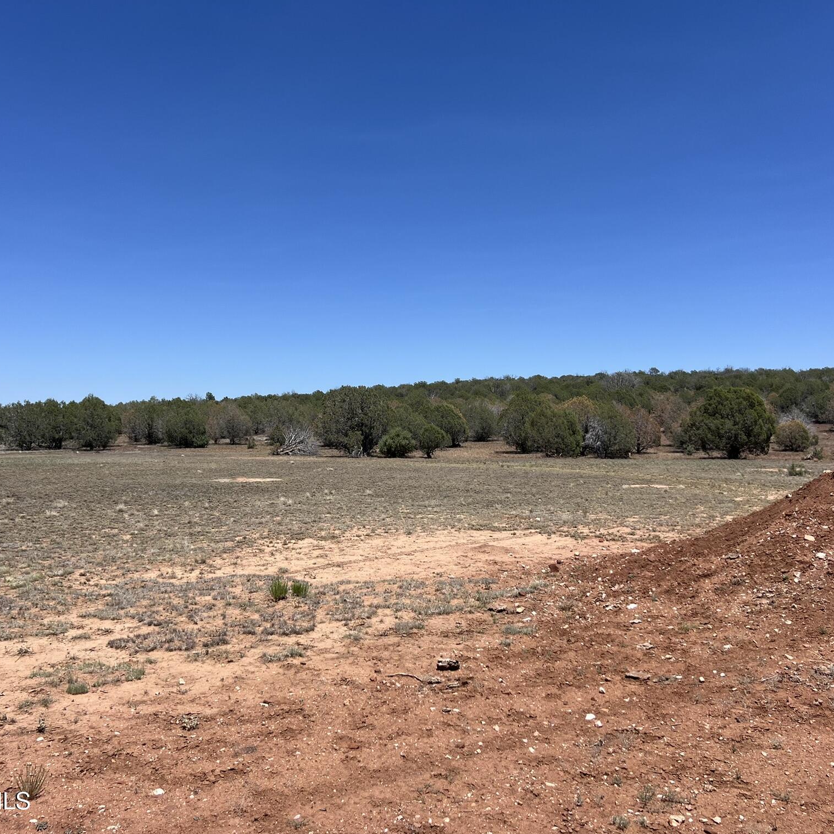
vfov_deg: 52.5
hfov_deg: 52.5
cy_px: 418
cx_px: 396
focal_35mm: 31
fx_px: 845
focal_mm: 5.7
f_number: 1.5
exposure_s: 1/5882
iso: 50
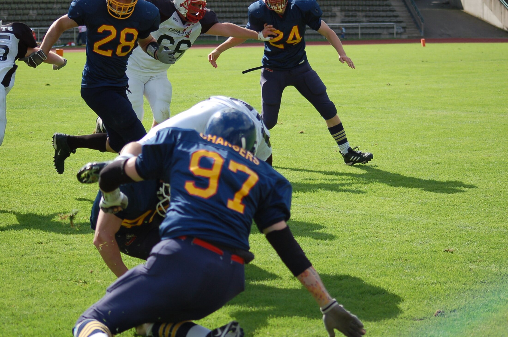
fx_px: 1479
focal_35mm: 105
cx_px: 254
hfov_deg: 19.5
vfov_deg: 13.0
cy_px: 168
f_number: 4
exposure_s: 1/1000
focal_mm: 70
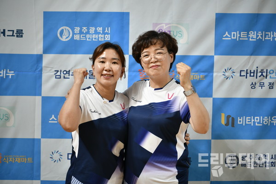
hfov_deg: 32.4
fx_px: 475
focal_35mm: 62
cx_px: 138
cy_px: 92
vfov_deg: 21.9
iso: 250
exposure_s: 1/100
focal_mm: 62
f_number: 2.8
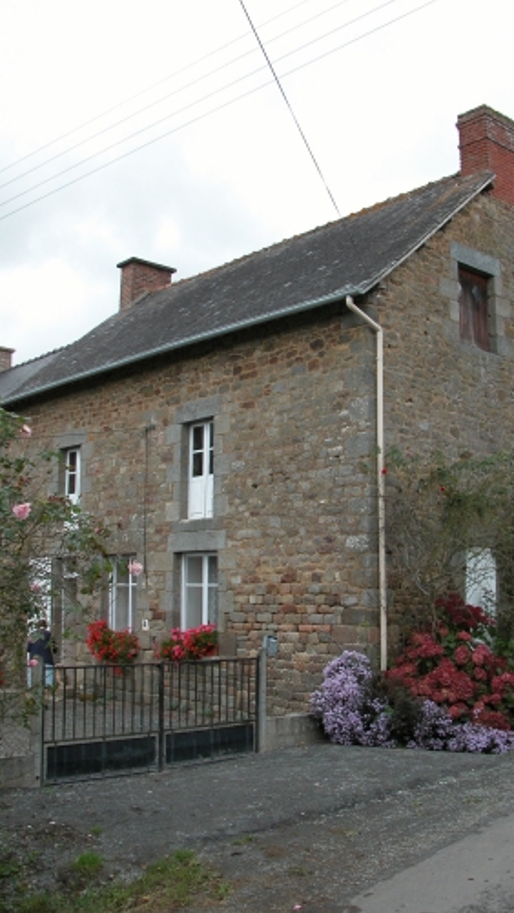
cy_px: 465
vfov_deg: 51.6
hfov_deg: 30.4
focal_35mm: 39
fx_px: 944
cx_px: 292
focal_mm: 8.9
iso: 100
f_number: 5
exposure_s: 1/129
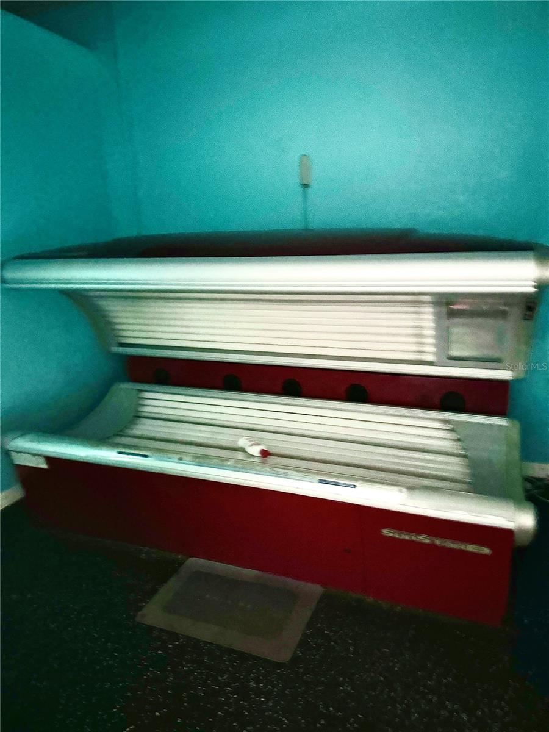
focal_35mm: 24
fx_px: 508
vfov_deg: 71.6
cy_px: 366
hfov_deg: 56.8
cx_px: 274
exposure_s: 1/15
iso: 4000
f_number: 1.78
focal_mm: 6.76
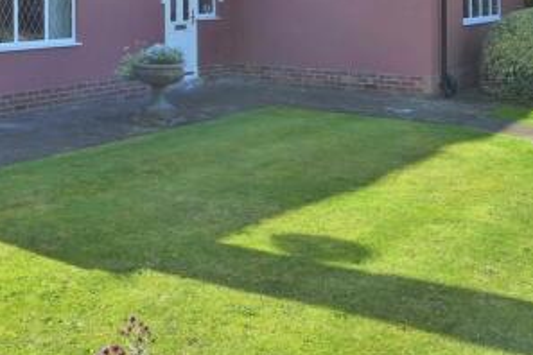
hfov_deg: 35.9
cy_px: -21
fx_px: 785
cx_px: 85
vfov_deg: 24.1
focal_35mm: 53
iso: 80
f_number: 2.8
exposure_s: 1/500
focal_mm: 4.7
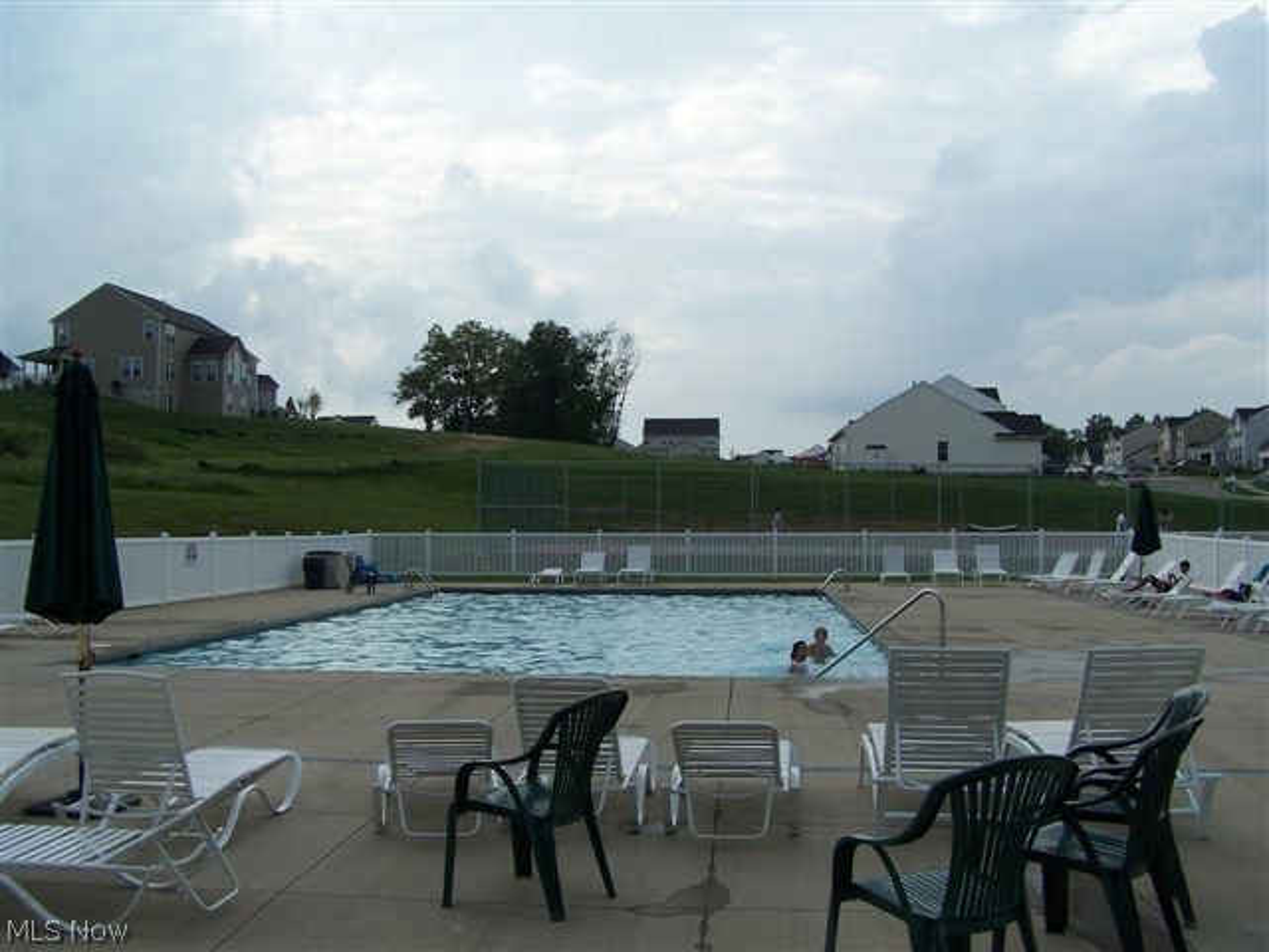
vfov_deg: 37.7
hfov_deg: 49.0
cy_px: 476
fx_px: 1393
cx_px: 634
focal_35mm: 38
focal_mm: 6.3
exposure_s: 1/1000
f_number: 4
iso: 80
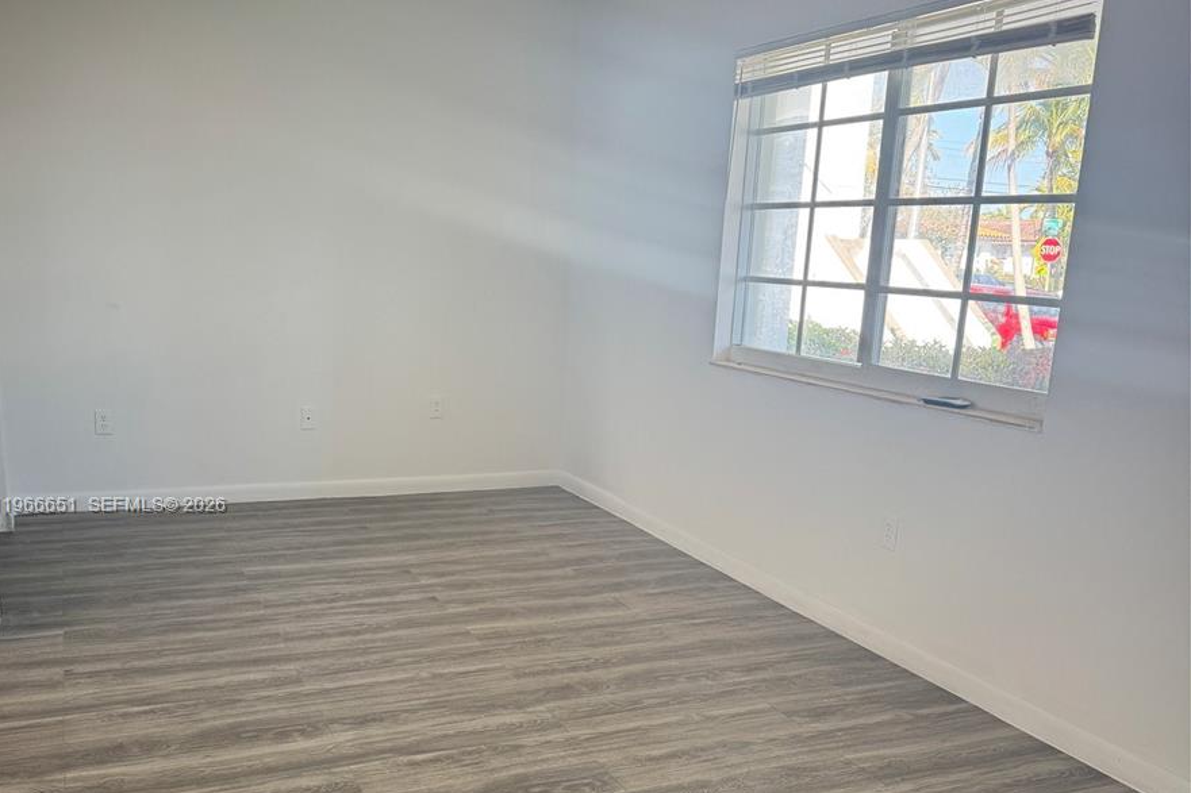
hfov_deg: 55.8
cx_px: 584
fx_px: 1125
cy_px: 507
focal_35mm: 34
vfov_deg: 38.6
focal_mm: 6.76
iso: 100
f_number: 1.78
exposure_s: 1/130
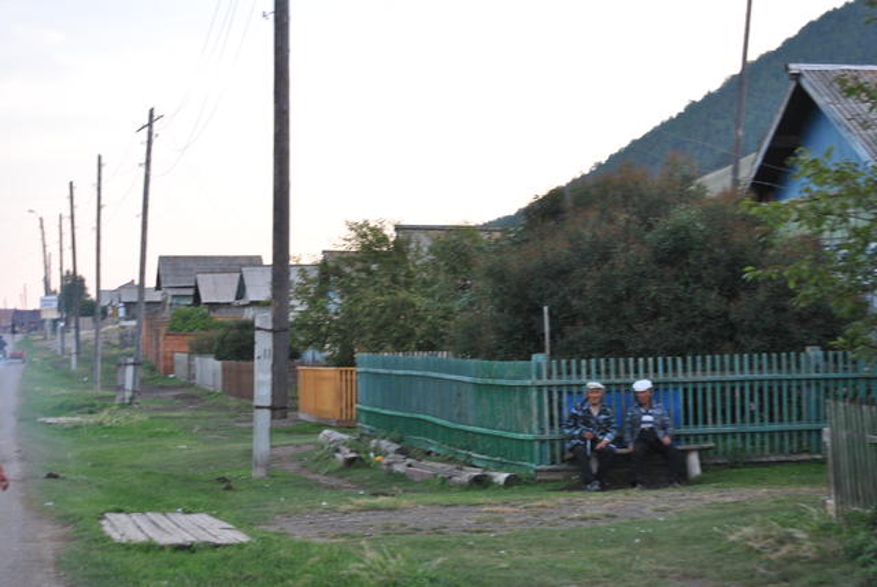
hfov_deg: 24.6
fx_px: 2012
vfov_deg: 16.6
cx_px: 438
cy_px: 294
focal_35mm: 82
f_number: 5.6
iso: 200
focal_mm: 55
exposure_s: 1/50
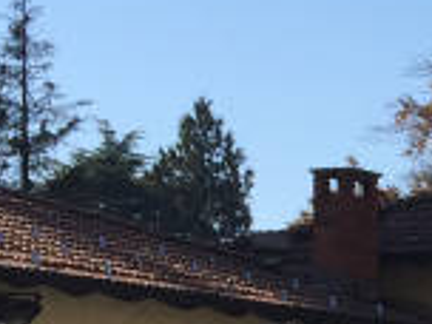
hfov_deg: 8.9
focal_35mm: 195
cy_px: 415
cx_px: 1123
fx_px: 2434
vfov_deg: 7.5
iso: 32
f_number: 2.2
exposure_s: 1/1464
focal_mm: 4.15
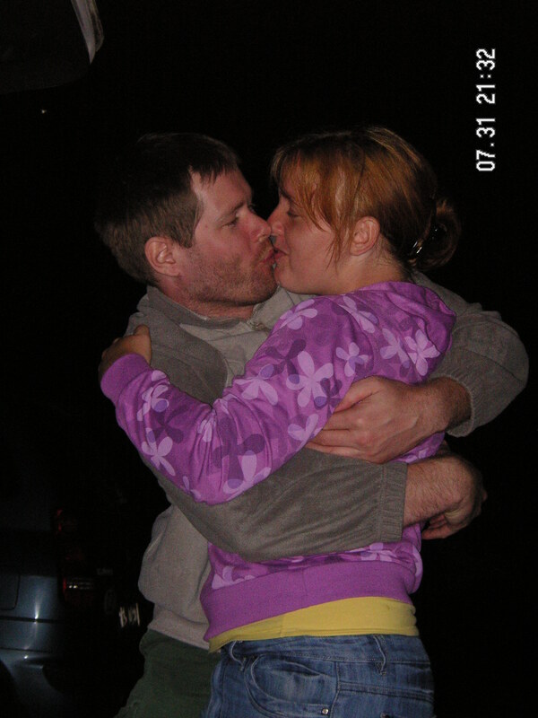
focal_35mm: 76
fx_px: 1575
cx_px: 269
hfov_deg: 19.4
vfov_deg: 25.7
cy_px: 359
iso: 160
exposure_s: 1/90
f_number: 4.4
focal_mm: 12.6
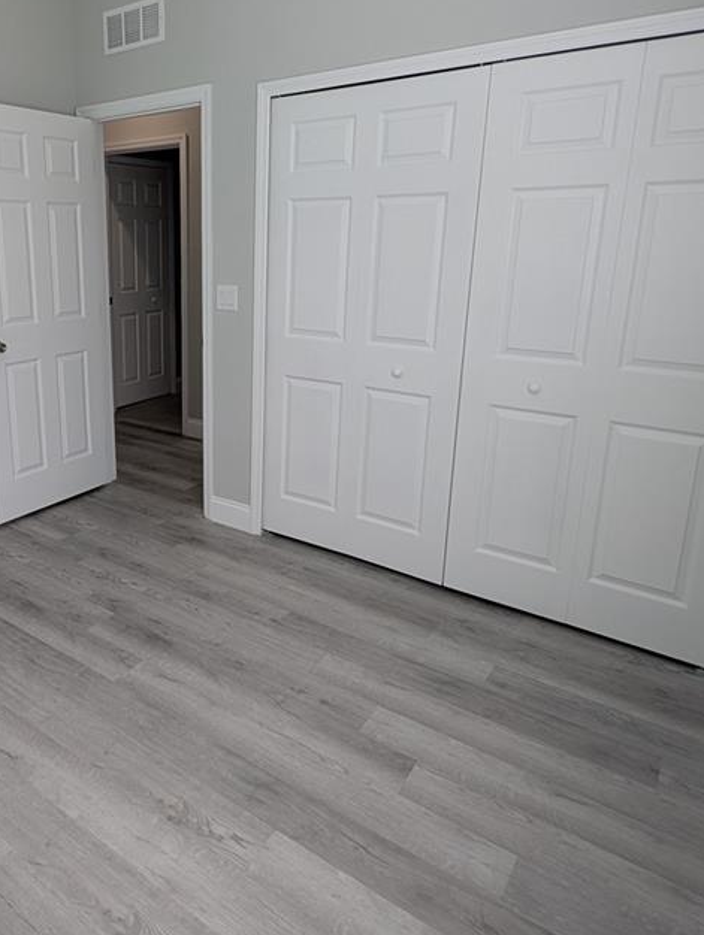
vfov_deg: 73.4
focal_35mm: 23
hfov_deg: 56.5
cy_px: 399
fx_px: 622
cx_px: 191
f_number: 1.95
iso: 37
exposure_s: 1/60
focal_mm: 2.23
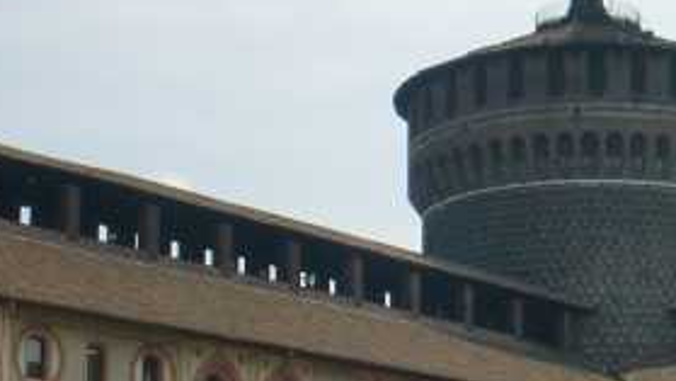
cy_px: 362
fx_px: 1703
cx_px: 371
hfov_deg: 22.4
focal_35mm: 95
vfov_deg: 12.6
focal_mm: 6.66
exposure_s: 1/320
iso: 100
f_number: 8.9
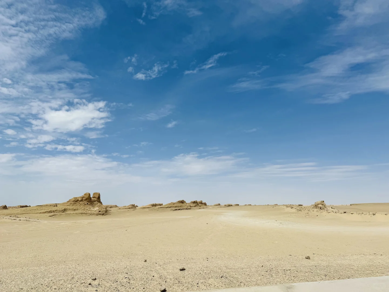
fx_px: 270
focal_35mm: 24
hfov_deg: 71.6
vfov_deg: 56.8
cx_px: 194
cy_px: 146
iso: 80
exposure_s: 1/14286
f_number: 1.78
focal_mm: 6.76
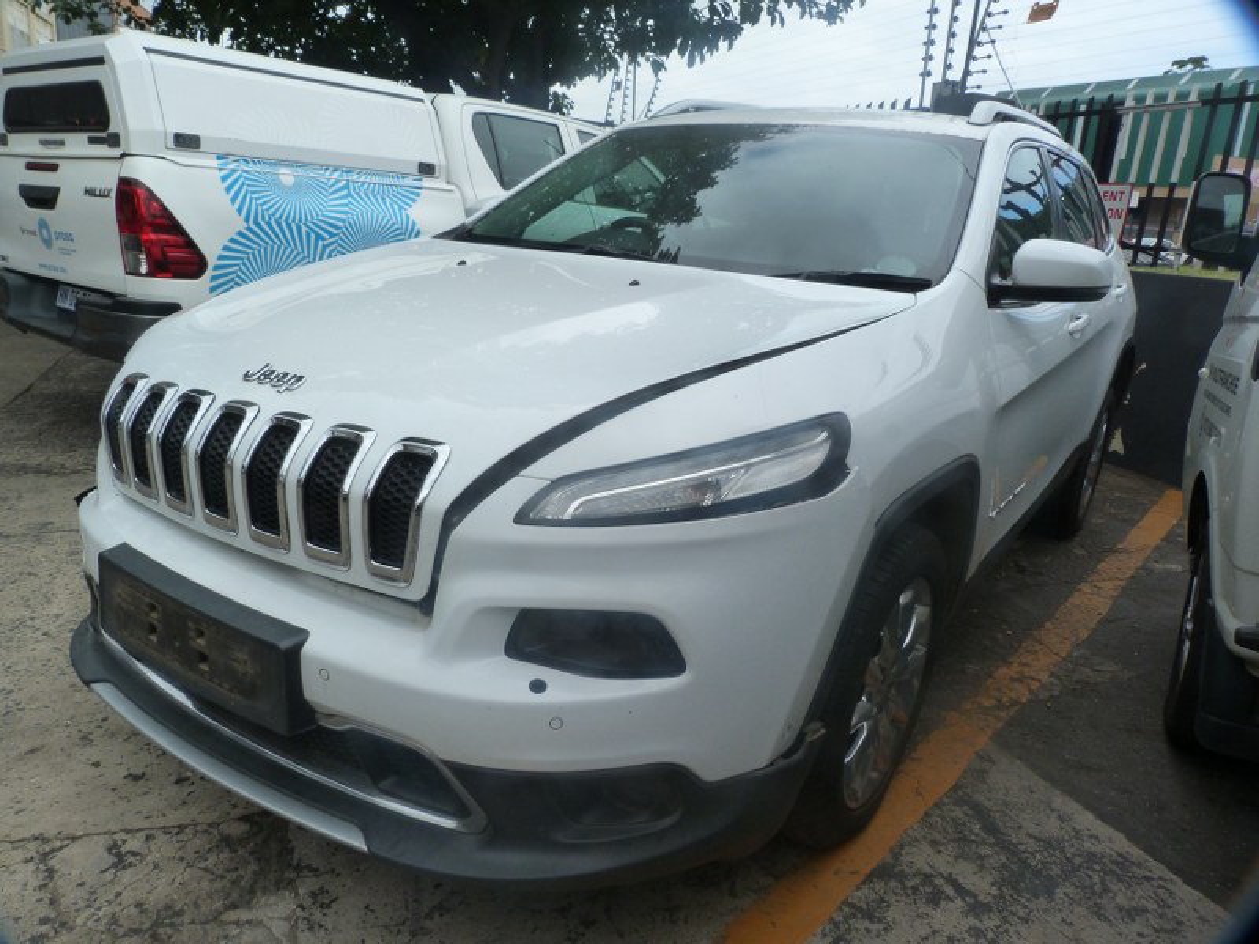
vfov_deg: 54.9
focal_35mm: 25
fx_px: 909
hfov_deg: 69.4
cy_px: 472
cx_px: 630
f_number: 5
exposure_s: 1/200
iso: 125
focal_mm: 4.5
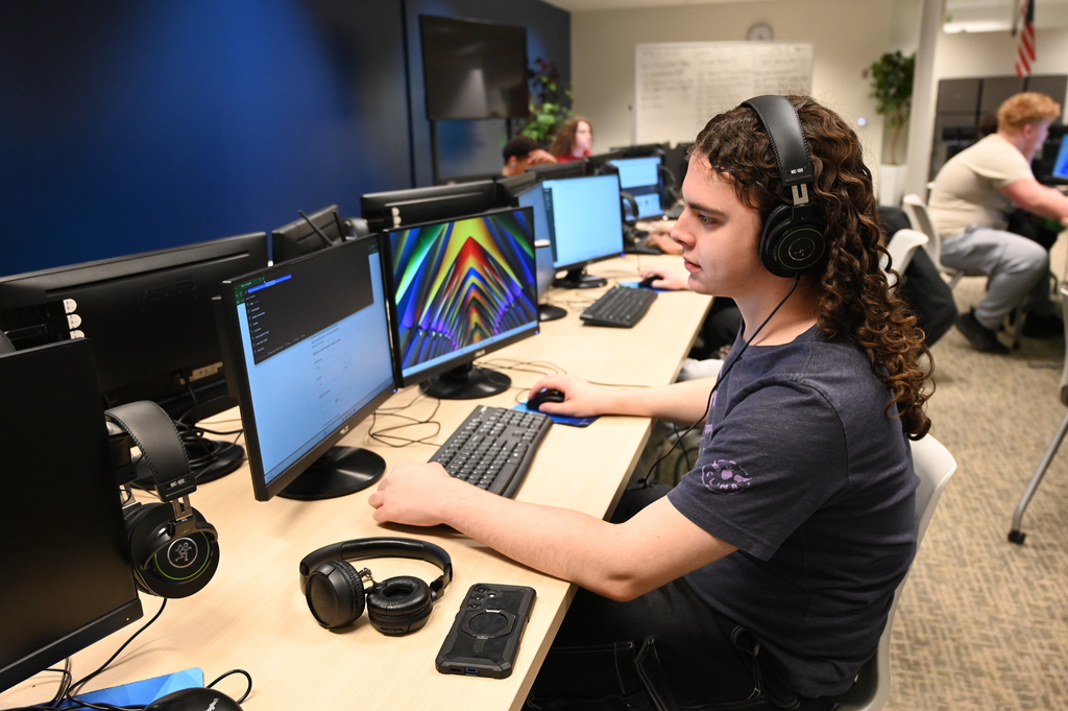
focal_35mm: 29
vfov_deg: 44.9
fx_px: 860
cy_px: 356
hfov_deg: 63.7
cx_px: 534
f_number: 4
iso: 3200
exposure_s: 1/125
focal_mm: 29
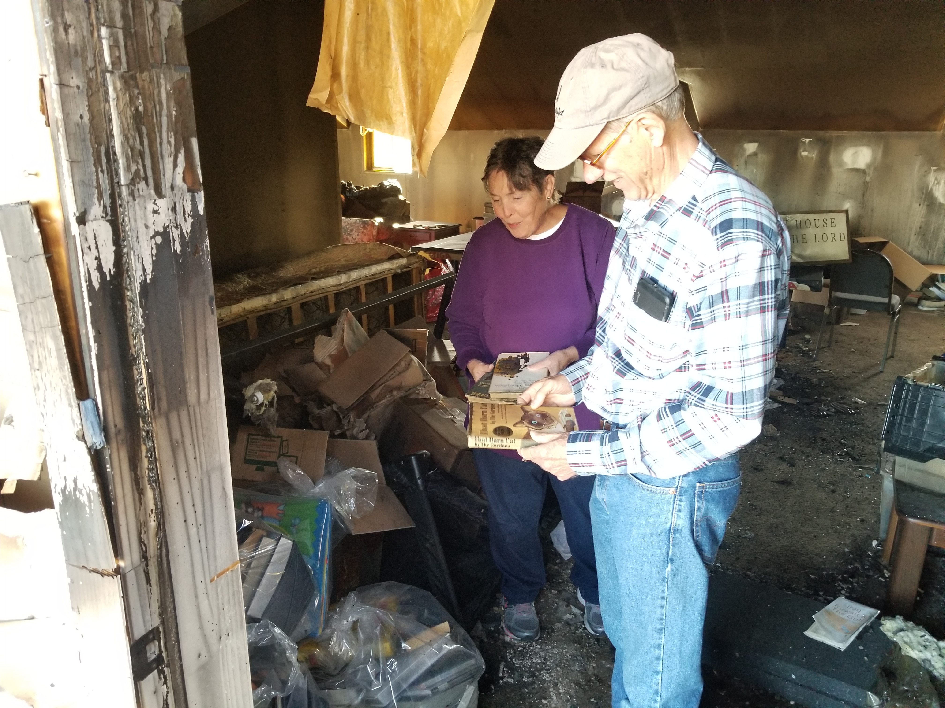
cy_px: 354
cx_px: 472
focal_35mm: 26
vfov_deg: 53.1
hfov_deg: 67.3
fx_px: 710
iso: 500
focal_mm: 4.3
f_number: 1.7
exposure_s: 1/50
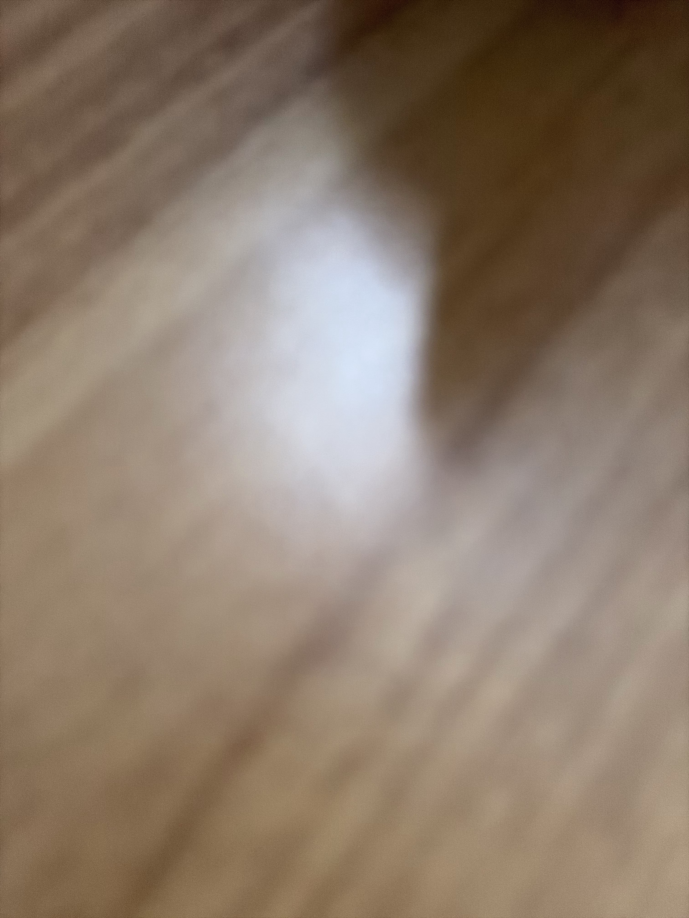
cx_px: 344
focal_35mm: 26
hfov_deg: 53.1
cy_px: 459
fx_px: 690
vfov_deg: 67.3
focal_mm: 5.96
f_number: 1.6
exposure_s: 1/122
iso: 800
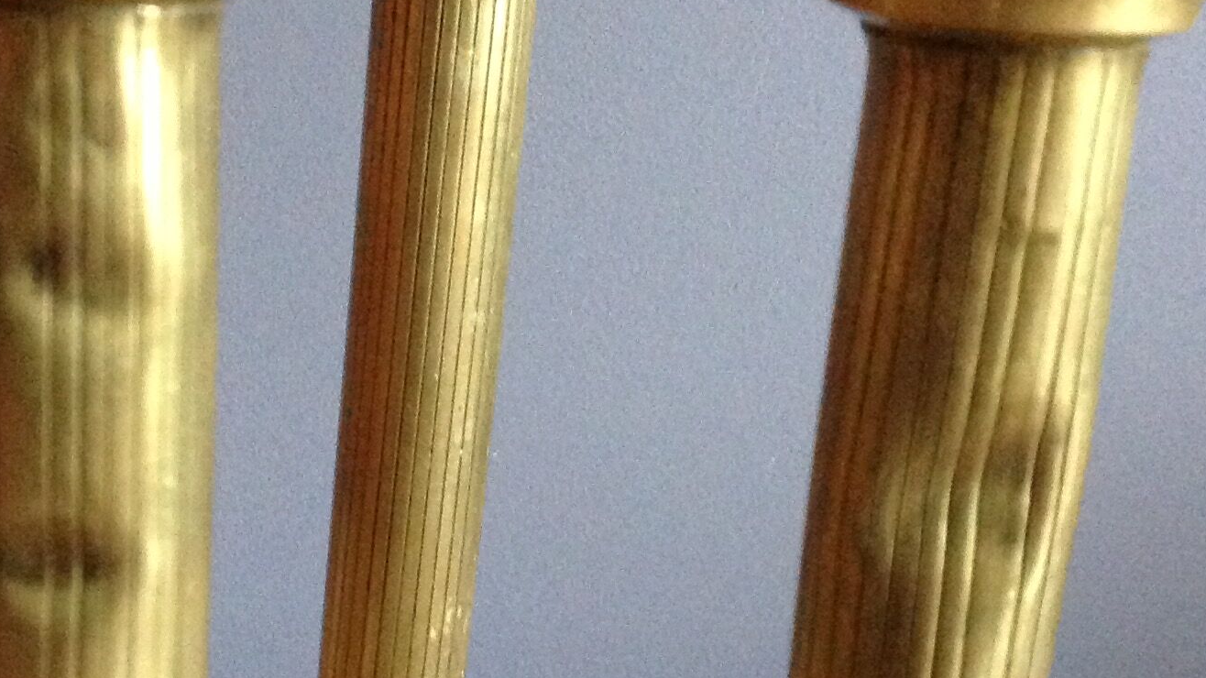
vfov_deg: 16.0
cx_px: 479
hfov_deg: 28.2
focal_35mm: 75
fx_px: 2398
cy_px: 513
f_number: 2.4
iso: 500
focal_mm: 4.28
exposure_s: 1/15
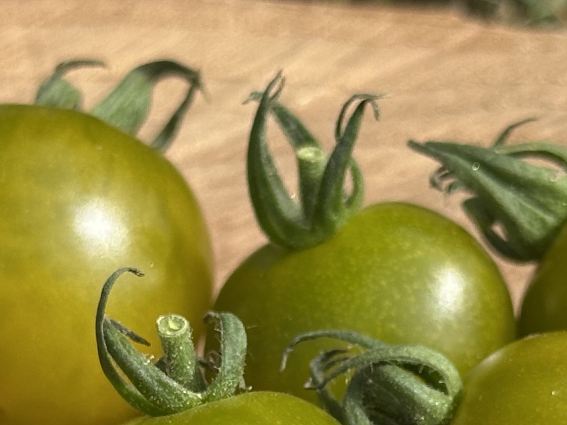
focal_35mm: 176
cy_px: 487
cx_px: 247
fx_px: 2883
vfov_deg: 8.4
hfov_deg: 11.2
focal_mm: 6.86
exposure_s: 1/3472
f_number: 1.78
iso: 64
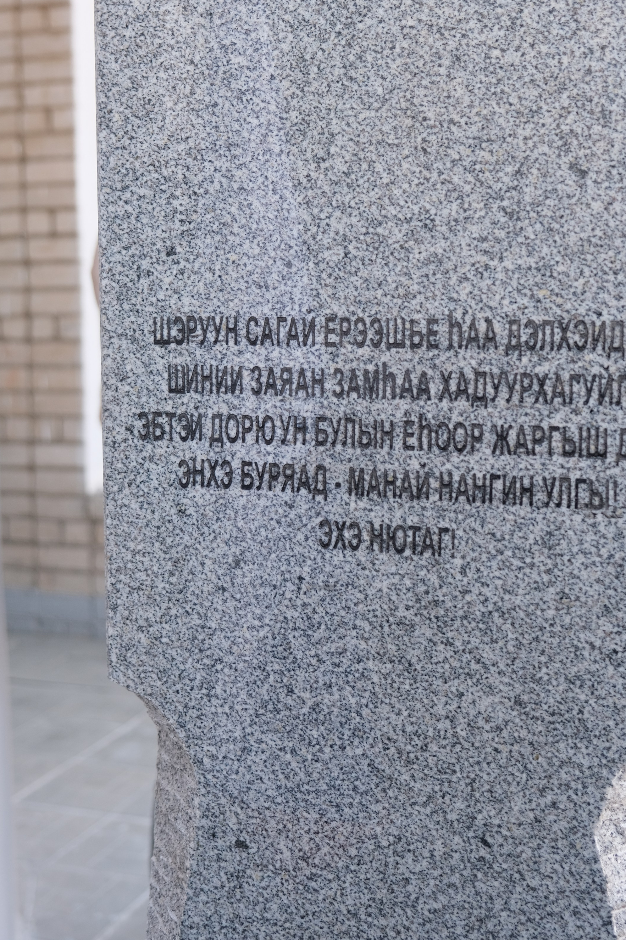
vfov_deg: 43.3
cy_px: 367
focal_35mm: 45
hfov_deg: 29.7
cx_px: 391
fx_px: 1174
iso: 320
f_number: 3.6
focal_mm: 23.3
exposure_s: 1/110
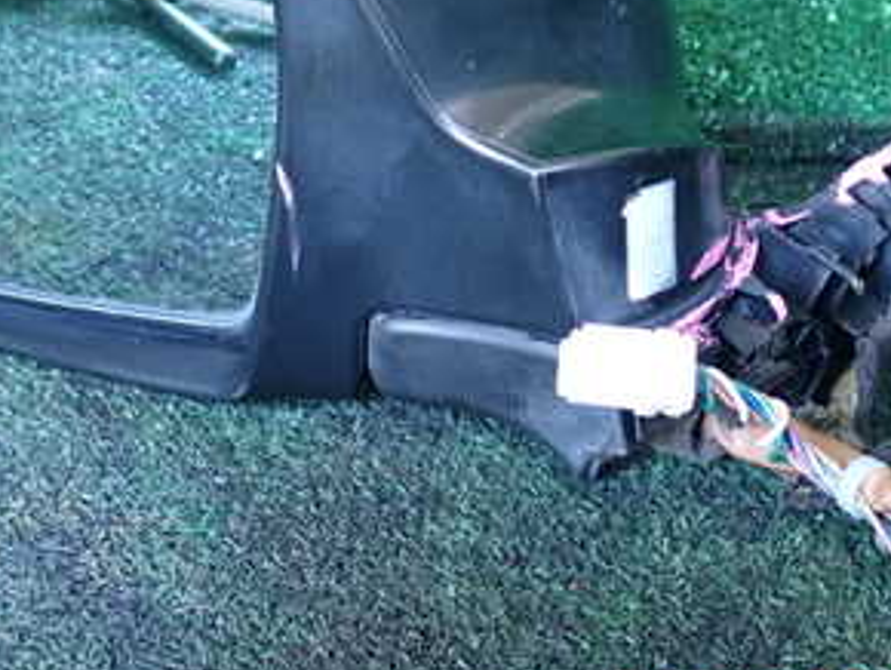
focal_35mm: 62
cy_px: 52
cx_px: 393
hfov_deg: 31.1
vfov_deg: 23.0
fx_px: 1597
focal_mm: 5.4
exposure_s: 1/30
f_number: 2.3
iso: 400
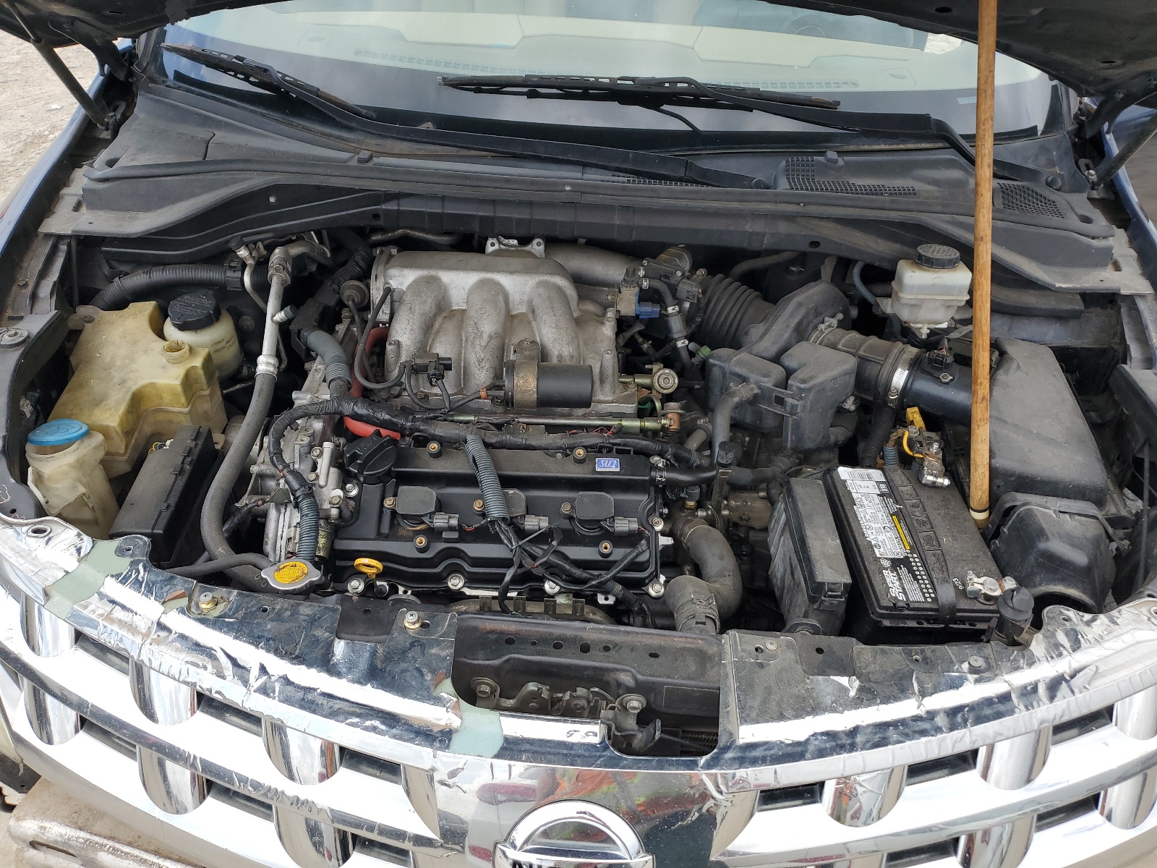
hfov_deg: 67.3
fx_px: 869
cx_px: 578
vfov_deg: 53.1
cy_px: 434
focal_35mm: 26
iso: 50
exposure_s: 1/1111
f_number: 1.5
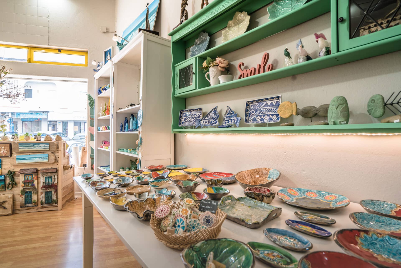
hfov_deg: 93.3
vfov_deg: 70.5
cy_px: 134
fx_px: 189
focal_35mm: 17
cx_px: 200
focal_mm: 17
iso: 200
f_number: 6.3
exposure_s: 1/40
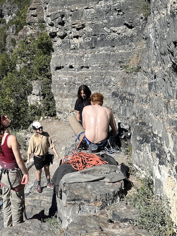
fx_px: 286
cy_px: 97
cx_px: 56
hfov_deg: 34.0
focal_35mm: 42
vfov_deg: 44.6
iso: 80
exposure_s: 1/5848
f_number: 1.78
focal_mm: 6.86
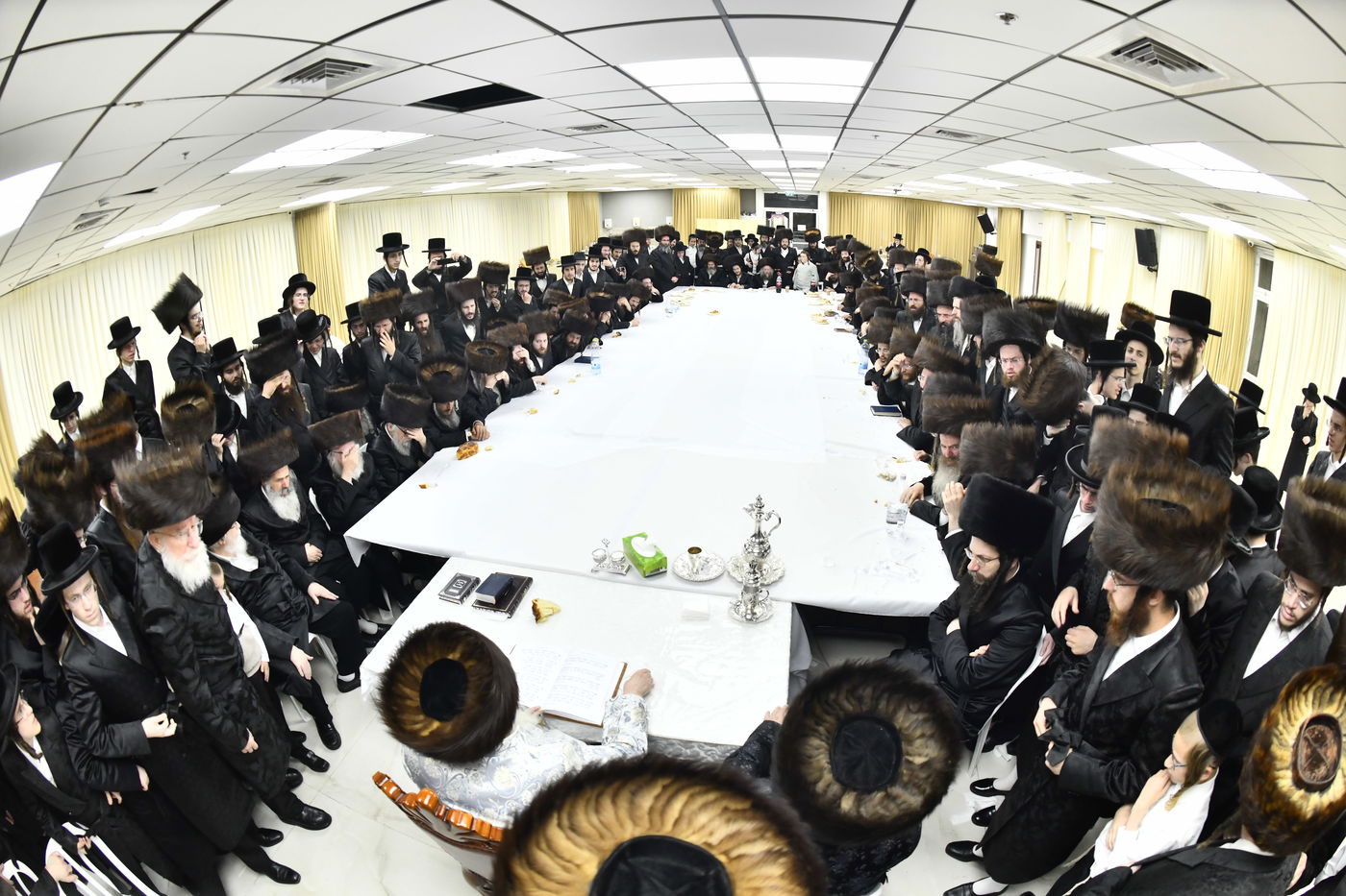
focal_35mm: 16
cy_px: 448
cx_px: 673
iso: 1250
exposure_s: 1/160
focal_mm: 16
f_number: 5.6
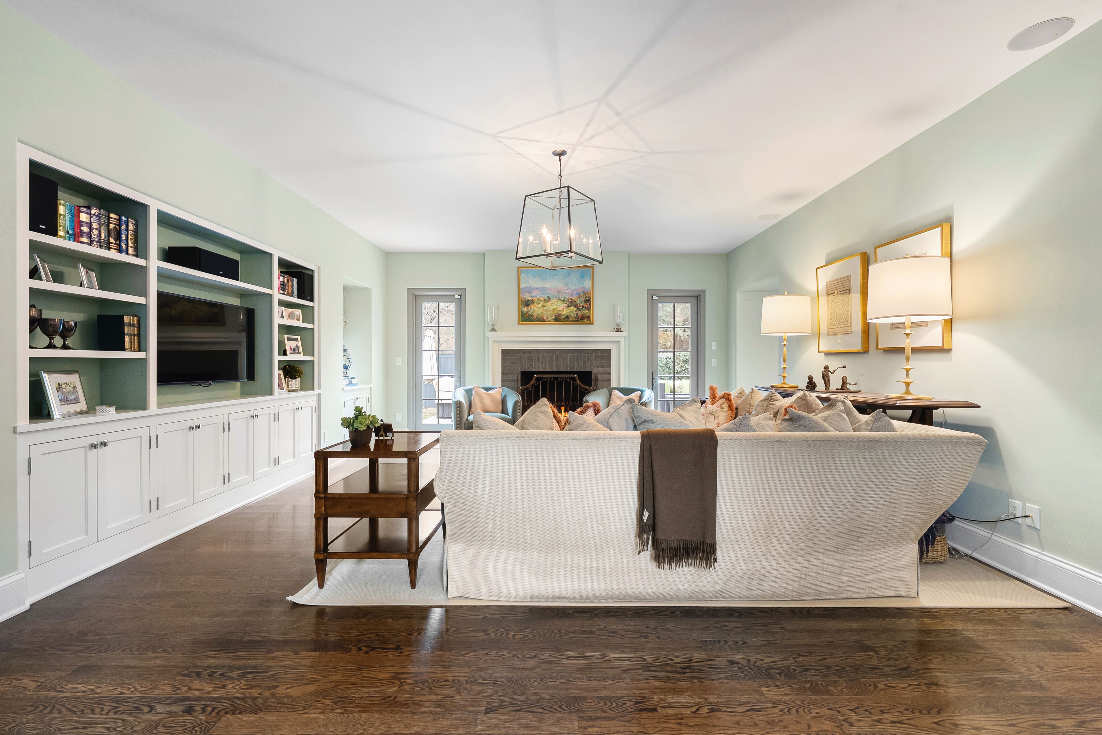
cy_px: 368
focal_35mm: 15
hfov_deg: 100.4
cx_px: 551
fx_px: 459
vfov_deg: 77.3
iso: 800
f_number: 9
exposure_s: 1/3
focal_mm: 15
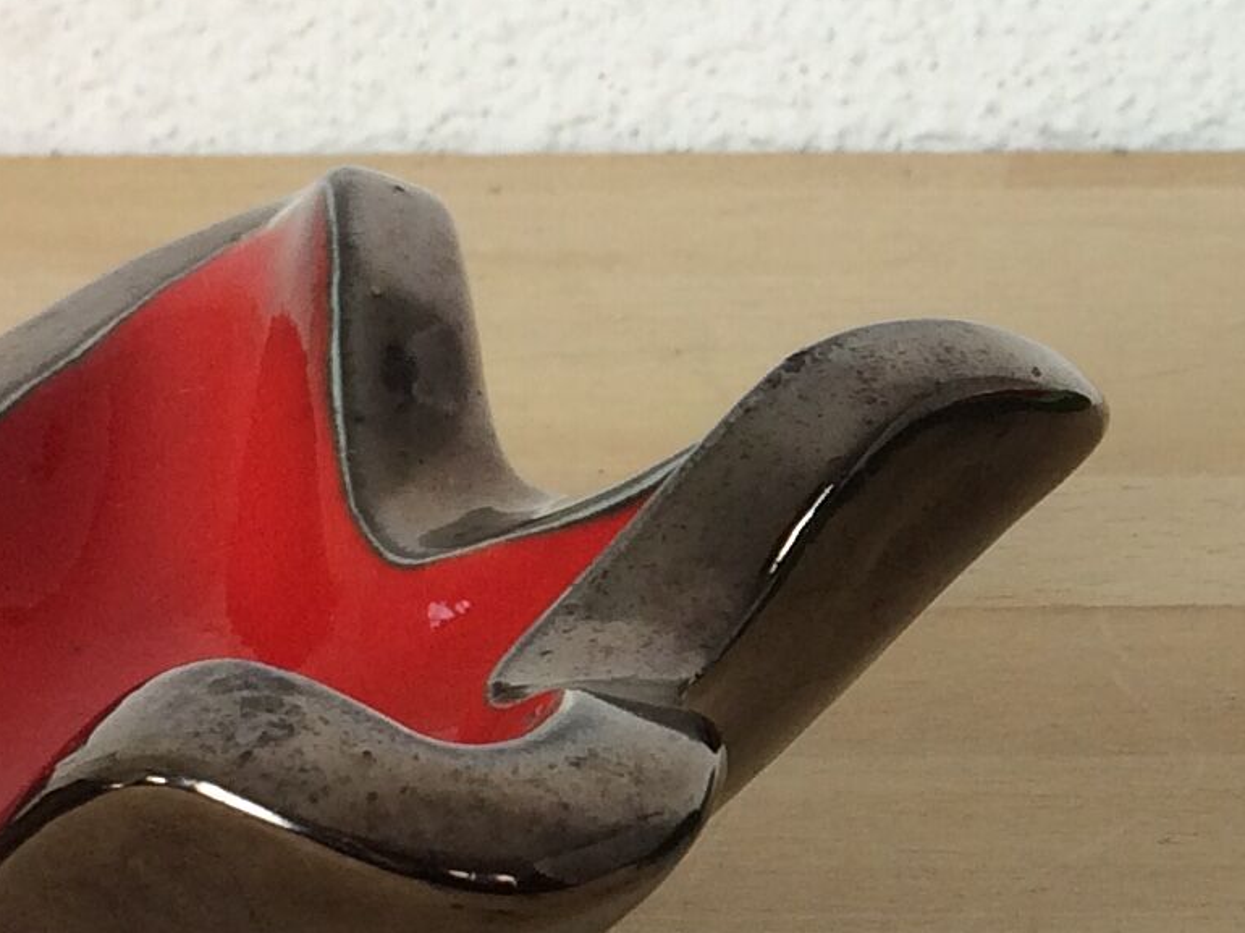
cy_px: 390
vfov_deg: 12.0
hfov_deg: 15.5
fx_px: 4422
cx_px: 1465
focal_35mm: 123
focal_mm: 4.15
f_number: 2.2
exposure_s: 1/50
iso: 40
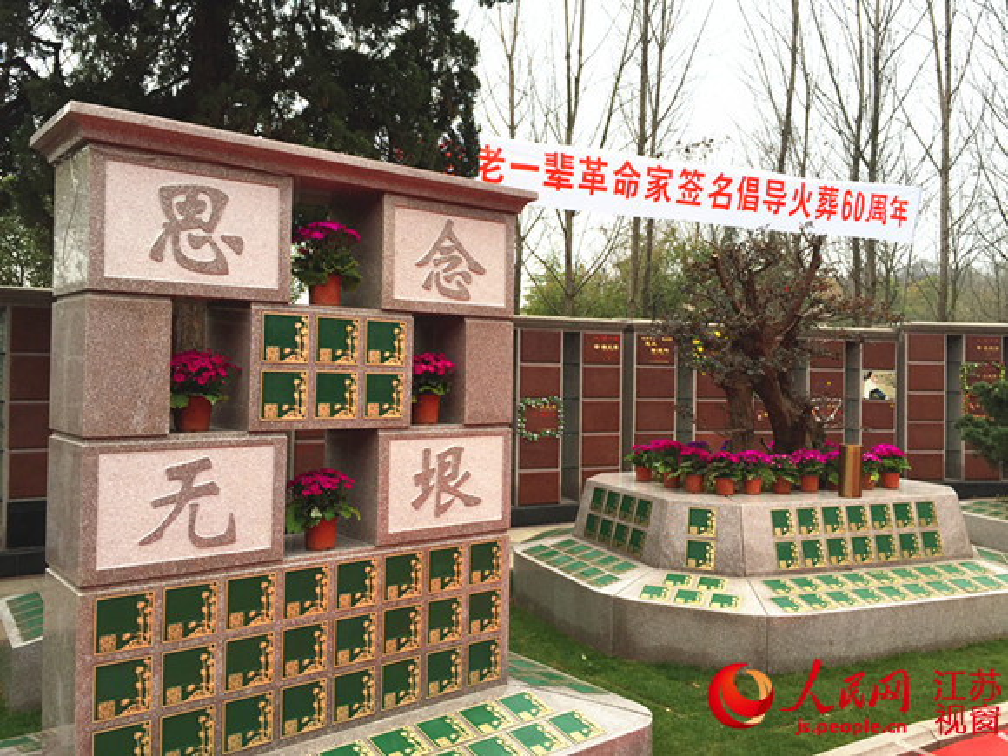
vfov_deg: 48.2
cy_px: 378
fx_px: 844
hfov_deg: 61.7
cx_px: 504
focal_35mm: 29
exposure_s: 1/590
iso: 32
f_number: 2.2
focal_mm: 4.15
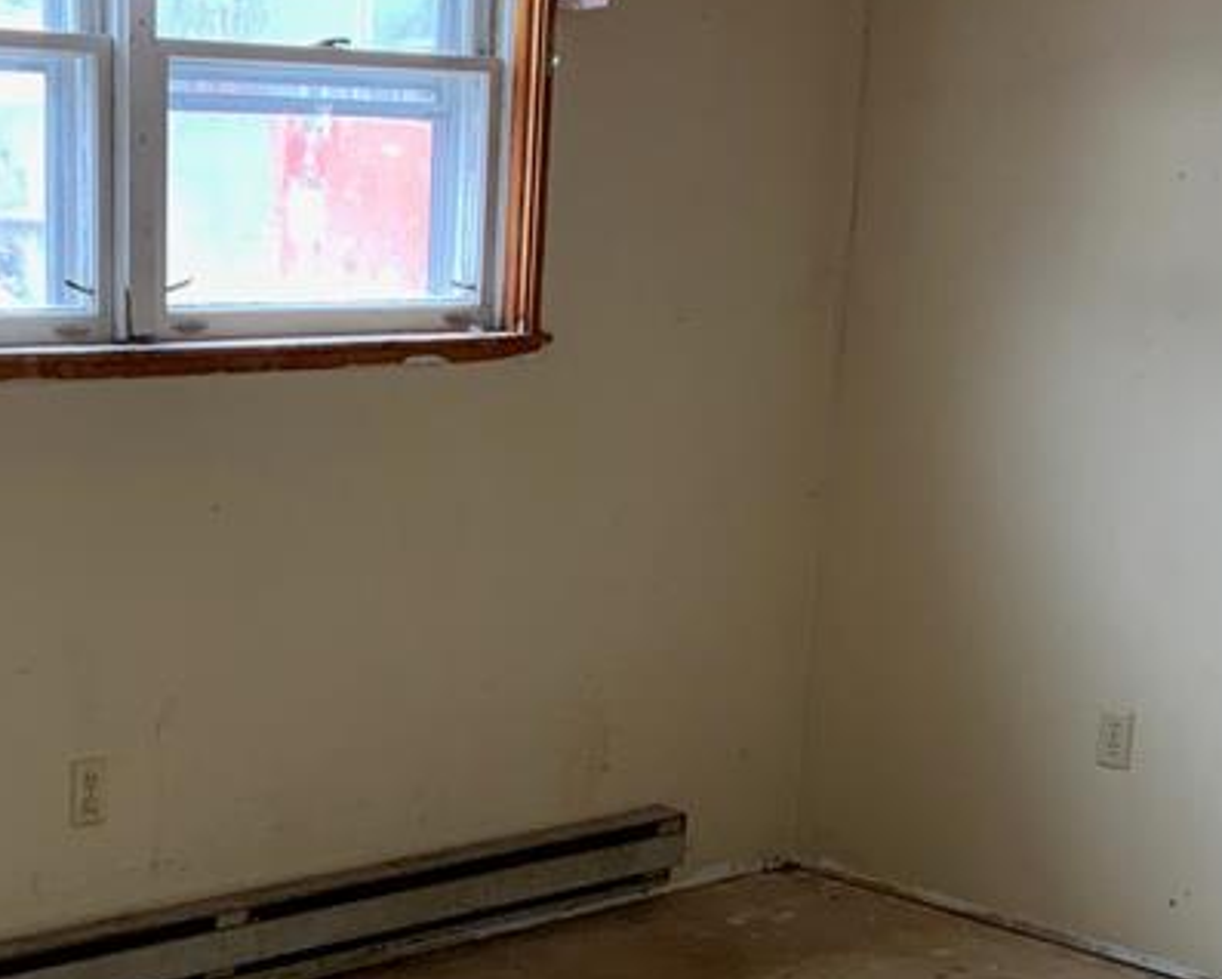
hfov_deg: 25.9
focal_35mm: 73
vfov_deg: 20.7
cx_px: 382
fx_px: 2641
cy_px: 797
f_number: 1.8
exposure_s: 1/60
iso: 64
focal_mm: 3
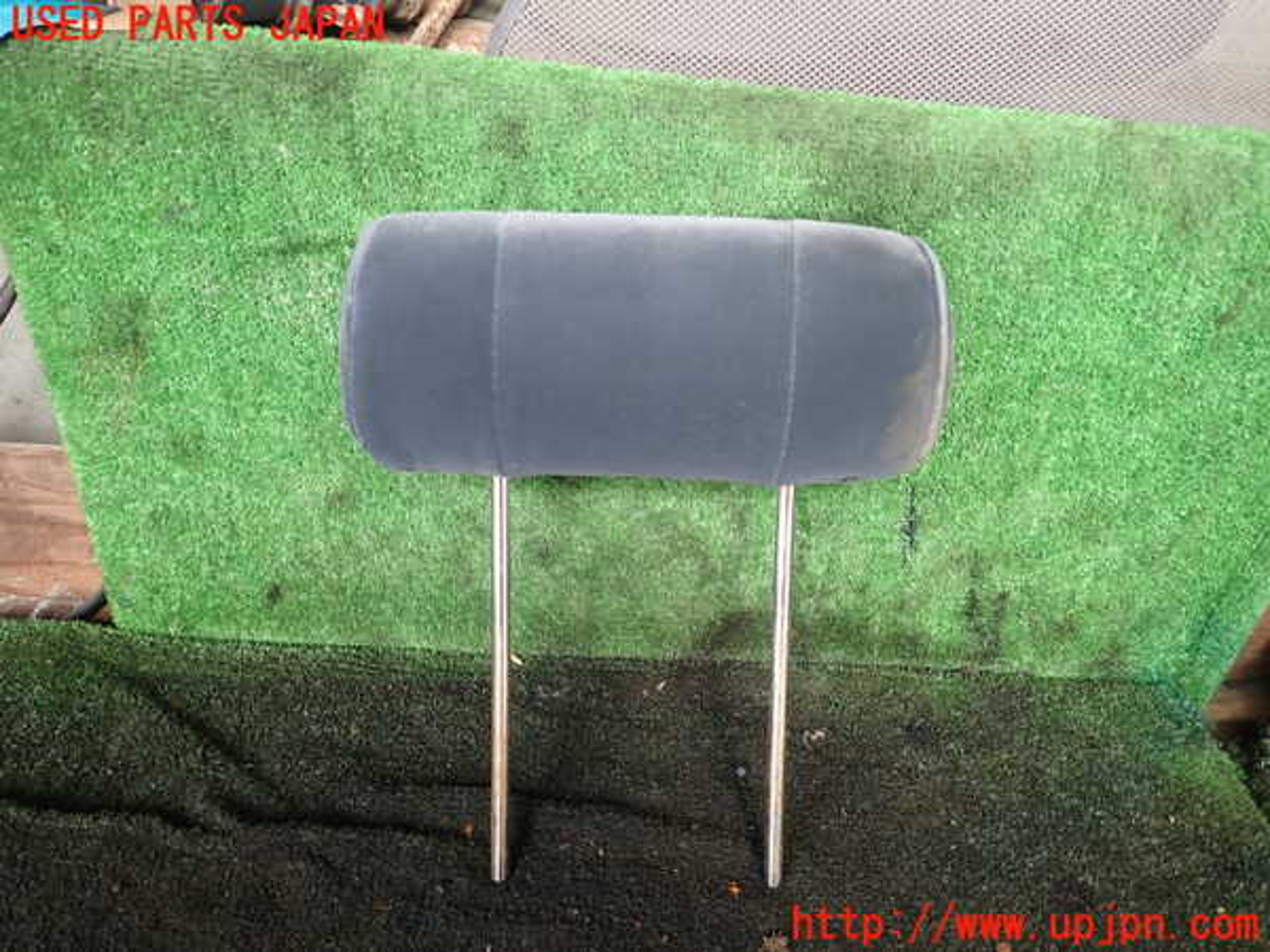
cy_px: 476
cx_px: 635
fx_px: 917
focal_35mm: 25
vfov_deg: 54.9
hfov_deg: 69.4
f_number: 2
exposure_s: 1/100
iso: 100
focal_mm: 4.5
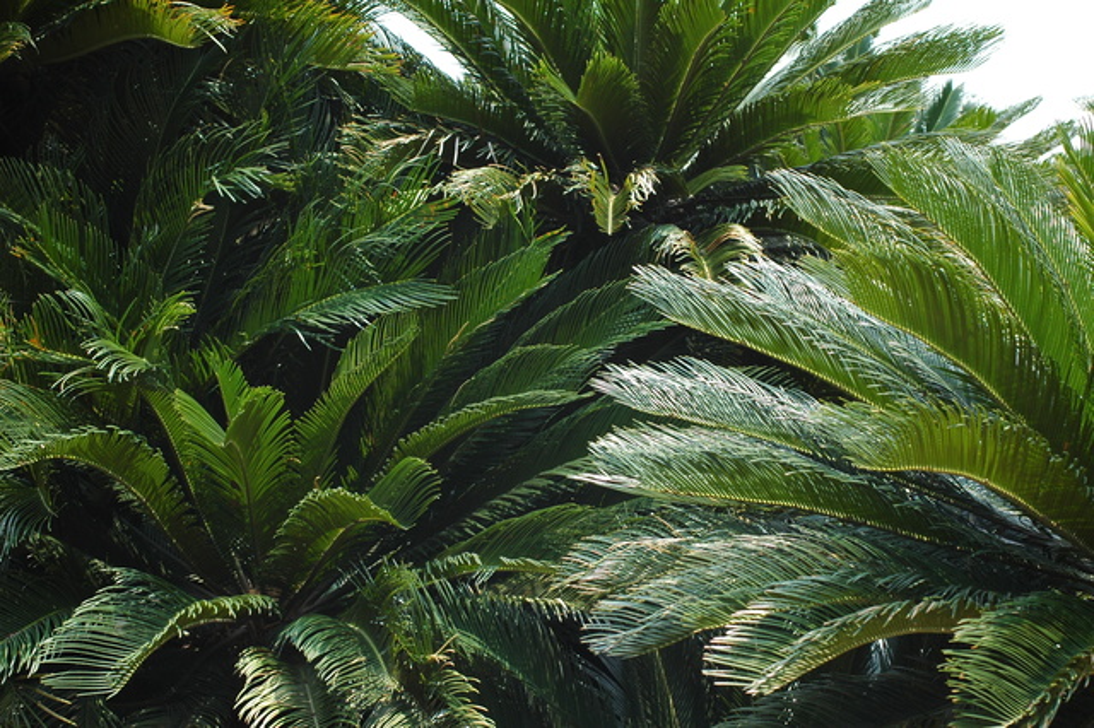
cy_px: 364
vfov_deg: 18.2
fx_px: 2278
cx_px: 547
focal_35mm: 75
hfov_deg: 27.0
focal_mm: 50
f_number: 5.6
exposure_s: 1/125
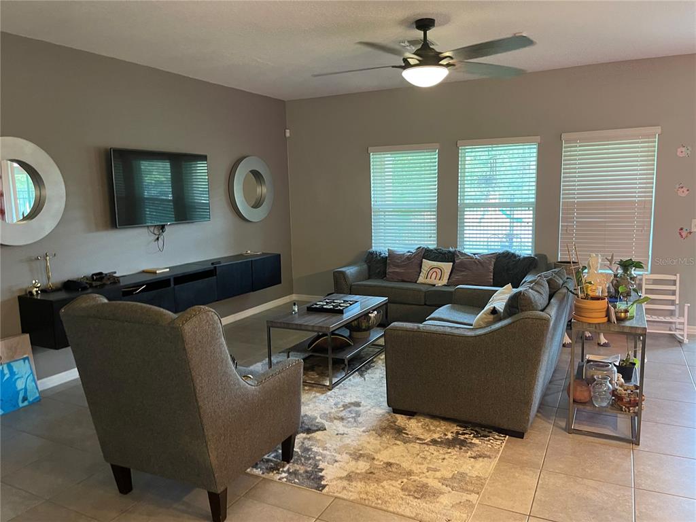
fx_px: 523
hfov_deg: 67.3
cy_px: 261
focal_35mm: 26
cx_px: 348
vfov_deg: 53.1
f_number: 1.6
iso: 500
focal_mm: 5.1
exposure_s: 1/40
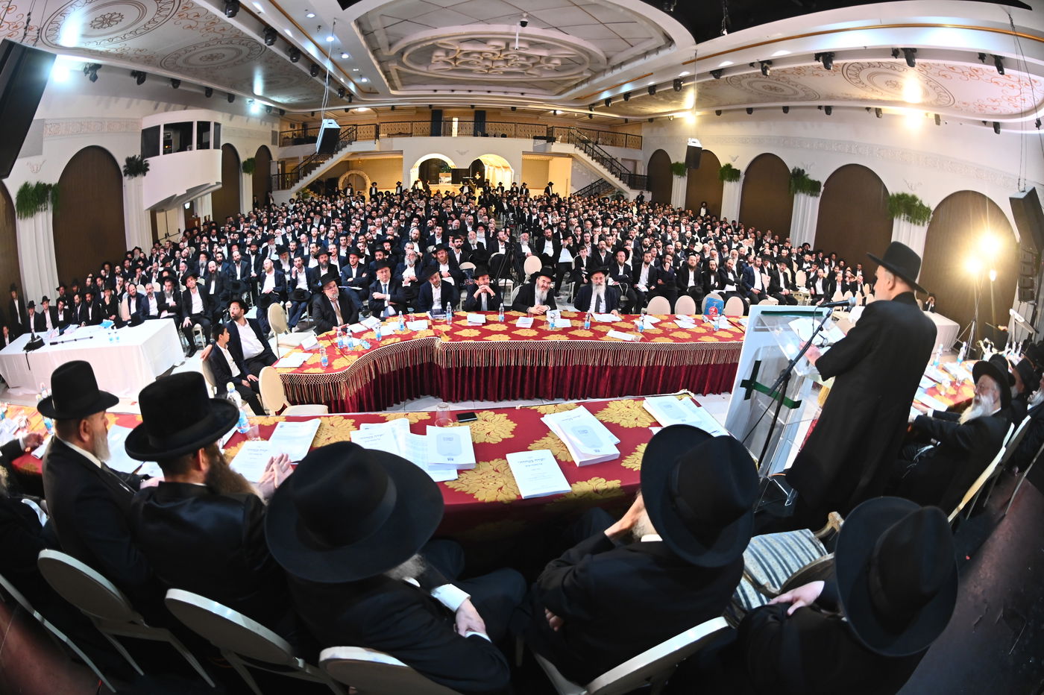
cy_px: 348
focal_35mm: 16
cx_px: 522
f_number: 4
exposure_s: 1/100
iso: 3200
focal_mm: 16
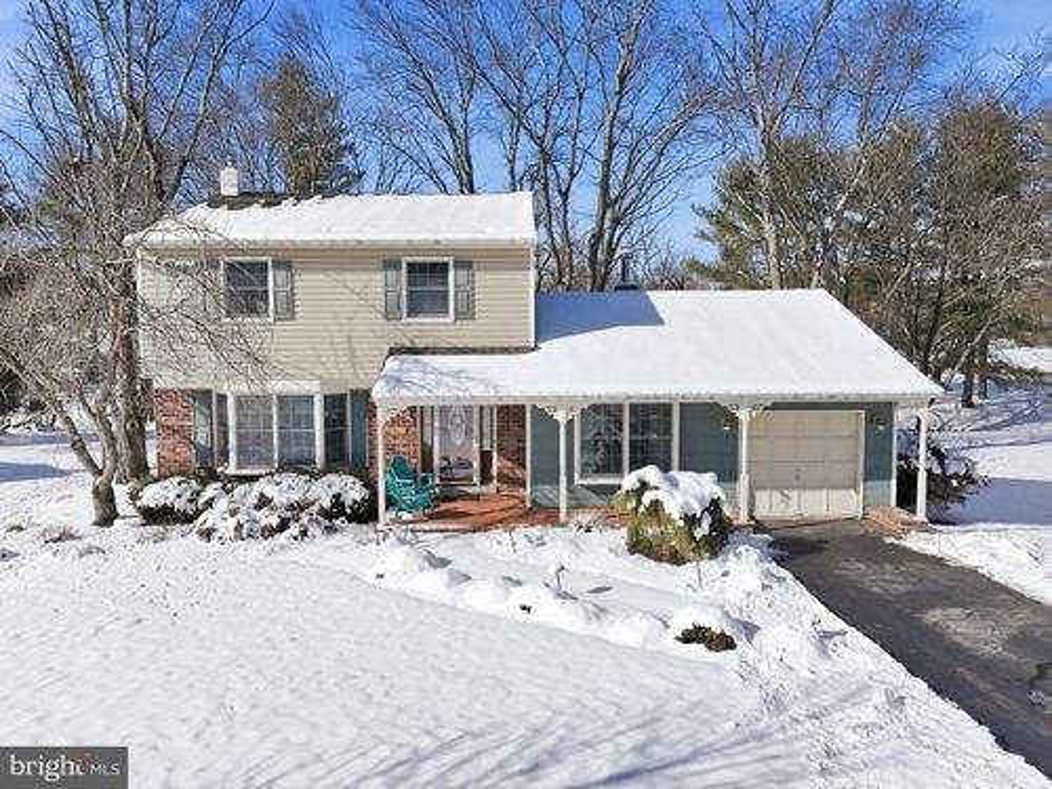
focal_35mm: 24
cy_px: 394
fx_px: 729
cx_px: 526
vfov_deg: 56.8
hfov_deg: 71.6
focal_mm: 12.3
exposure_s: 1/120
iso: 100
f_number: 3.2
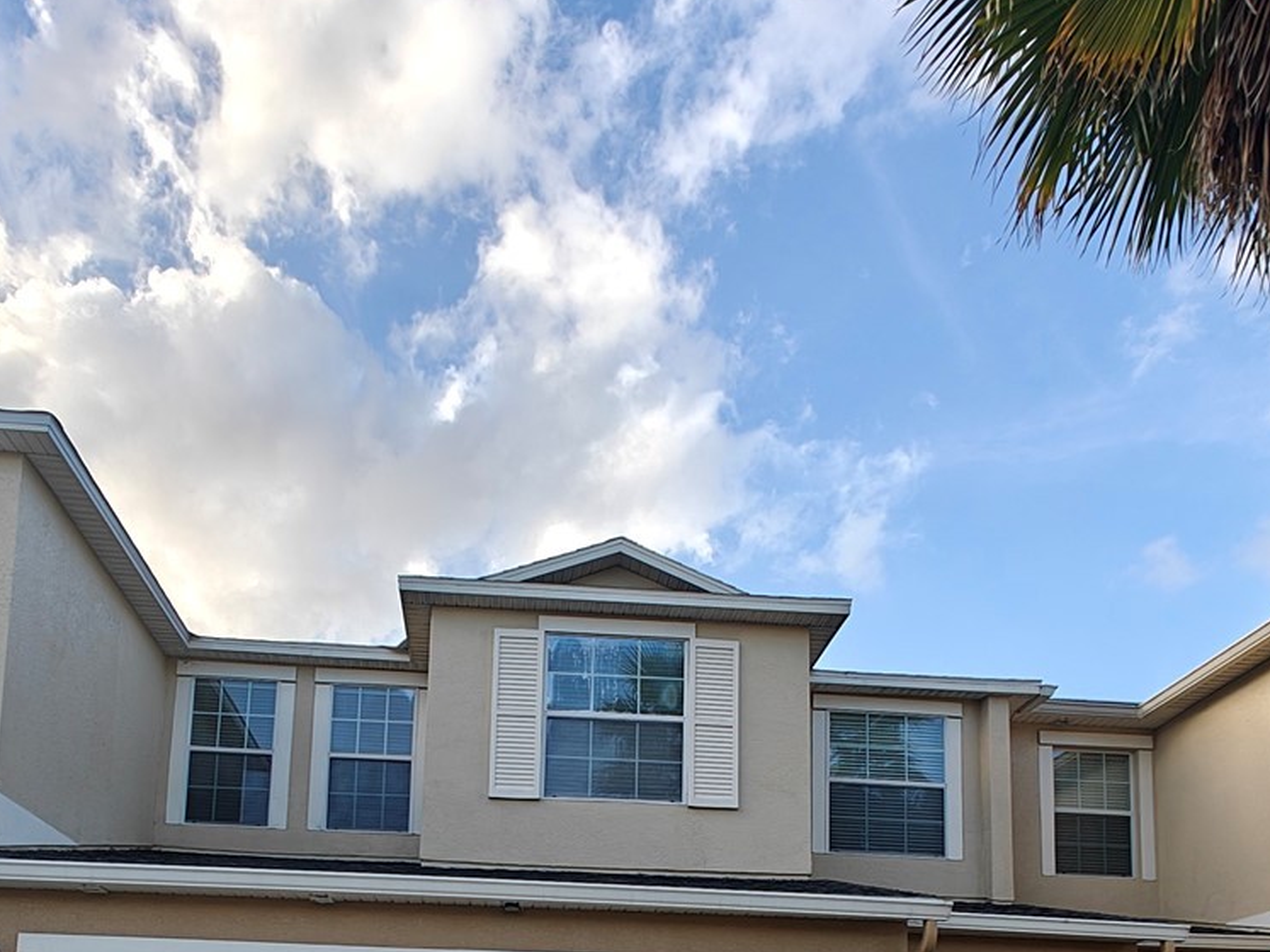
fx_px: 1100
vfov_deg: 40.5
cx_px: 559
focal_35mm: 30
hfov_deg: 59.8
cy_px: 969
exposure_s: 1/585
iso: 64
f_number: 2.2
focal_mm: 2.62
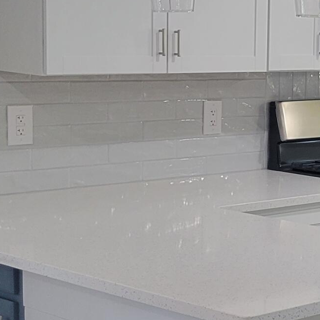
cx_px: 458
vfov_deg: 16.4
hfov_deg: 15.4
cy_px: 170
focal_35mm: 106
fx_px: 1109
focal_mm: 5.4
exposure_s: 1/120
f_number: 1.8
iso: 250
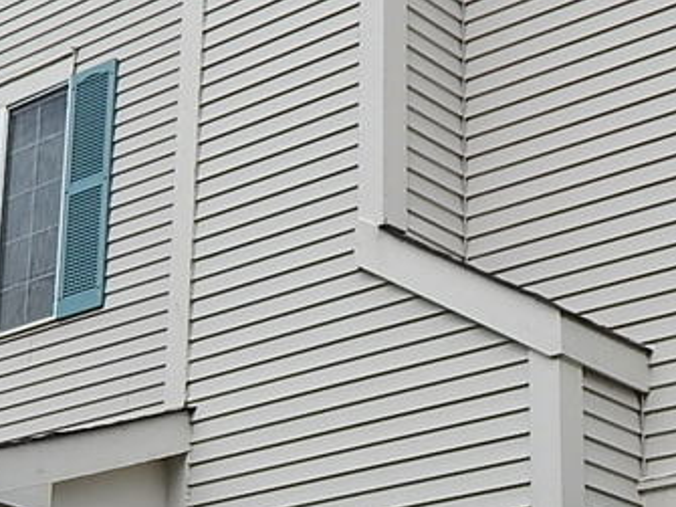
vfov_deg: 14.8
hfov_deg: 19.8
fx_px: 1933
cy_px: 428
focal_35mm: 99
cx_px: 258
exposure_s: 1/400
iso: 125
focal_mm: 4
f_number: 6
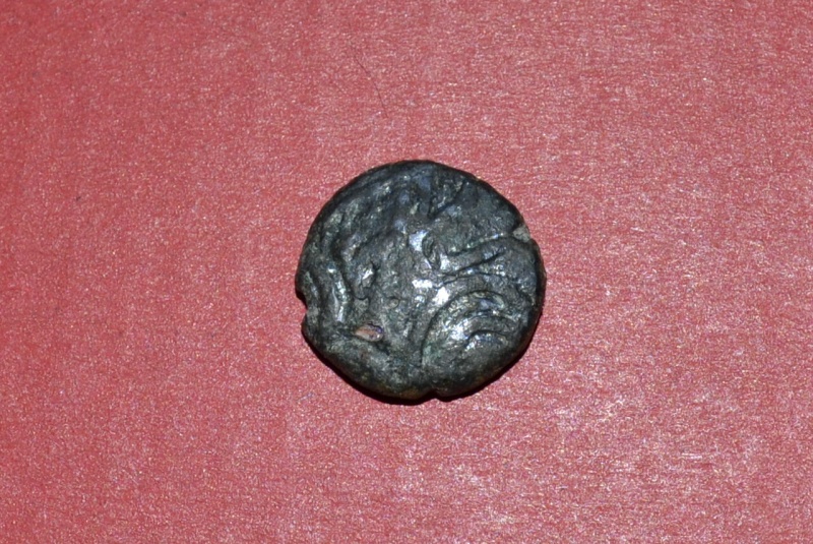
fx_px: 610
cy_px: 272
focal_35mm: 27
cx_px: 406
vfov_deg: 48.0
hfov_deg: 67.3
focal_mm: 18
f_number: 8
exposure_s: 1/60
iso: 100
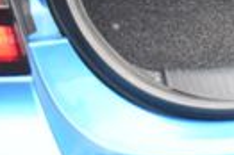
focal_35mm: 220
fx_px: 1428
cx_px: 481
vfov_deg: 6.0
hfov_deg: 8.8
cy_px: -171
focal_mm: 30
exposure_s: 1/200
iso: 800
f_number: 4.2
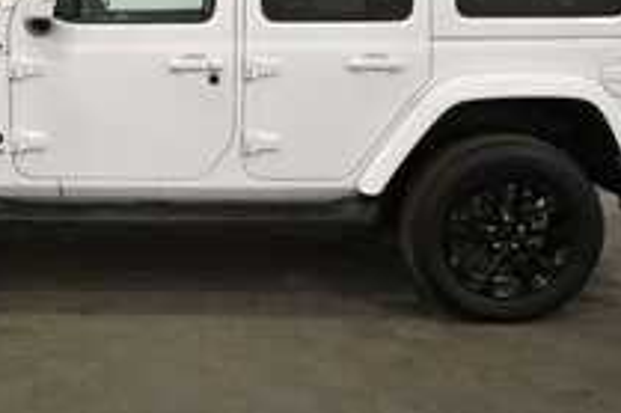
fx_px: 793
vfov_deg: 28.9
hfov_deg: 41.8
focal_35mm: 46
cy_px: 117
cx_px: 175
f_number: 5.3
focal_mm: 16
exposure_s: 1/250
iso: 800
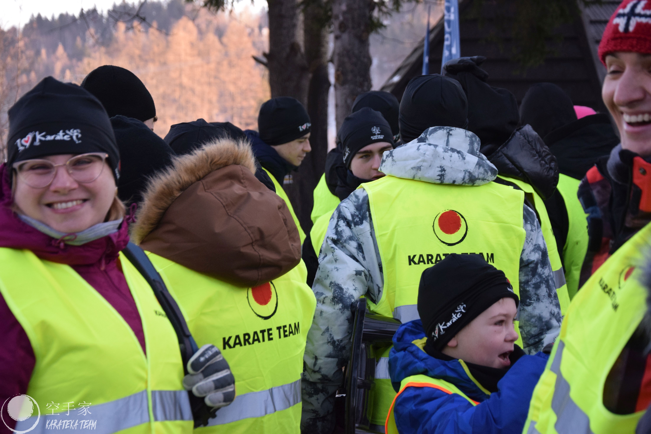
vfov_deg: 15.7
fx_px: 1573
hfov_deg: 23.4
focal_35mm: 87
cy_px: 217
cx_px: 326
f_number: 5
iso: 1250
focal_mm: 58
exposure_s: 1/500
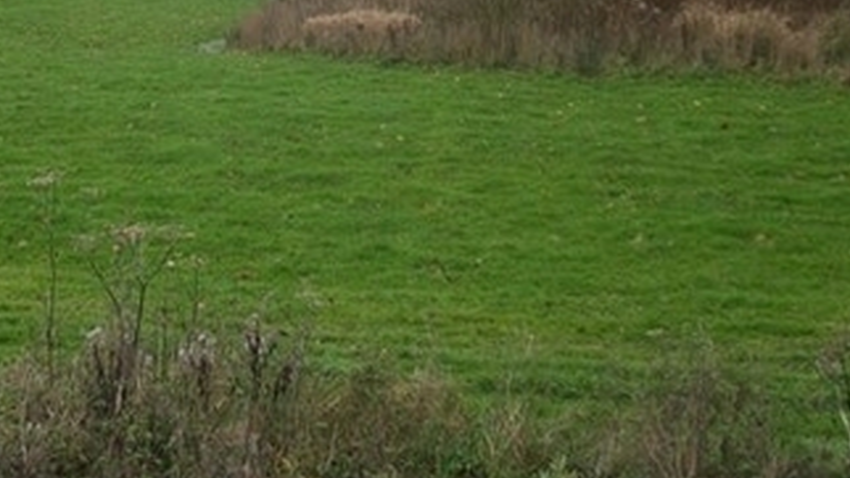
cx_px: 222
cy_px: -55
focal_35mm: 65
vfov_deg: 17.8
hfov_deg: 31.8
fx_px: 1465
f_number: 2.9
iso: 80
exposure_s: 1/160
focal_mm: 5.7
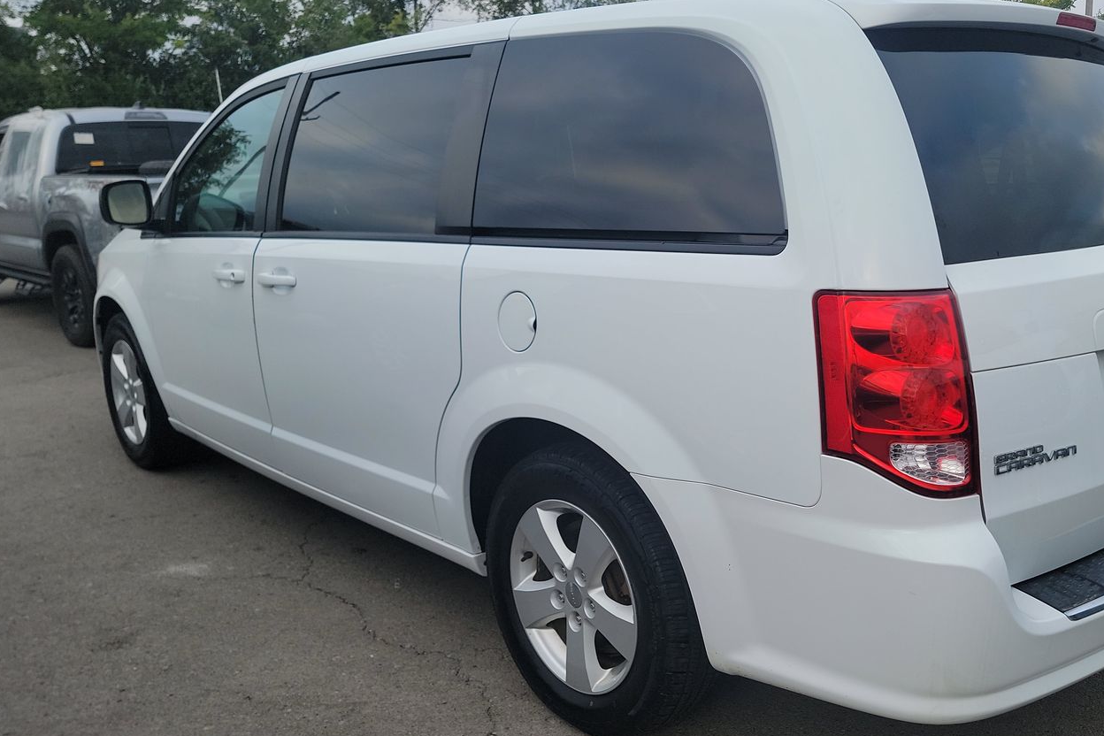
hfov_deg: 58.3
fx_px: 981
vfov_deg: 41.1
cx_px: 659
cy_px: 373
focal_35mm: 32
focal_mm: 6.7
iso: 50
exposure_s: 1/294
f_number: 1.8
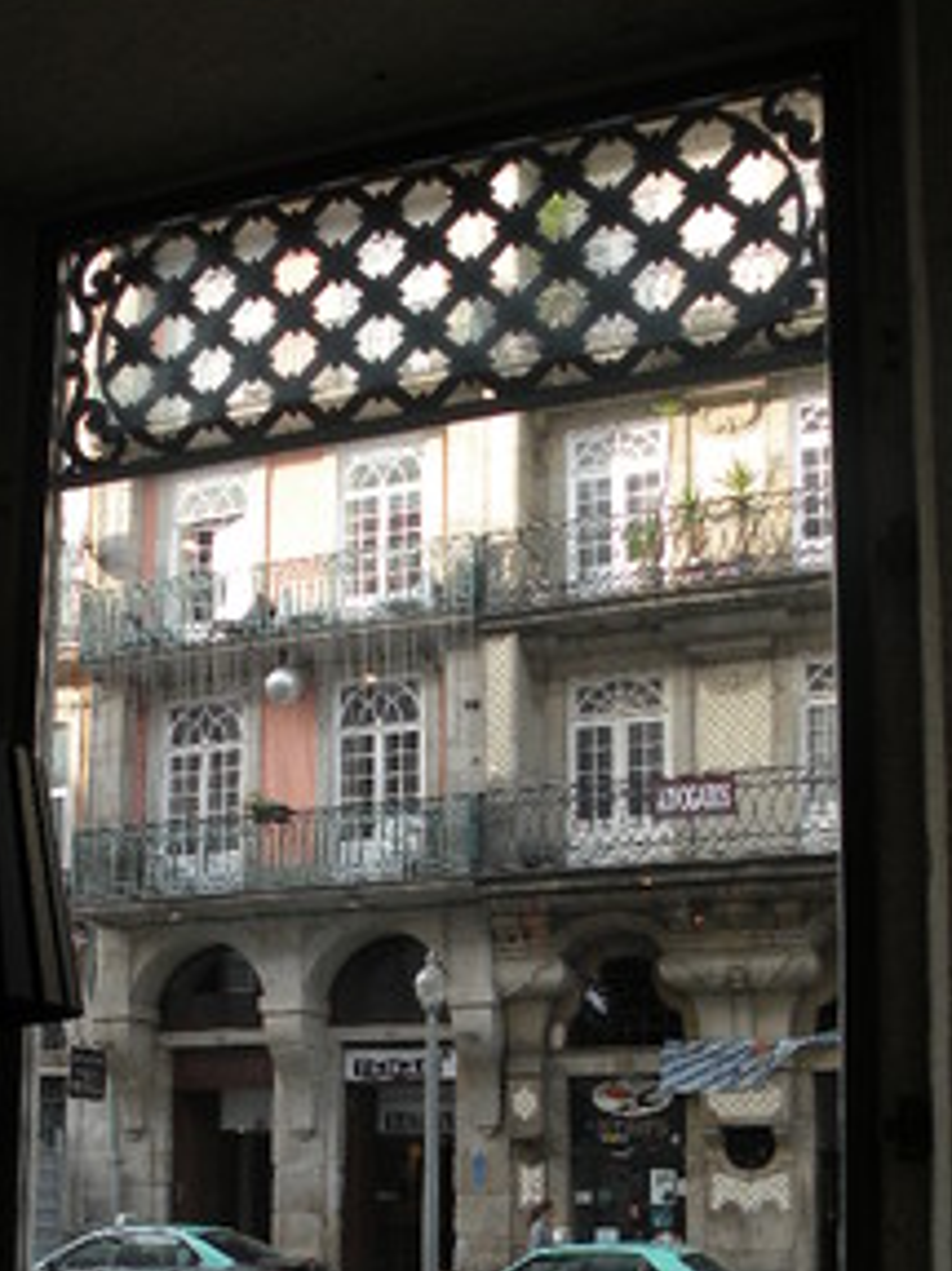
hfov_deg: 30.8
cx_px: 401
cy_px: 1045
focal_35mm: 47
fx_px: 1725
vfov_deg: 38.7
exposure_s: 1/126
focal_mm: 4.7
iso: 64
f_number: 2.8
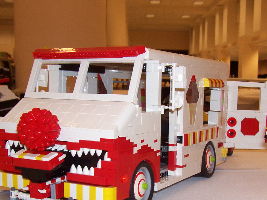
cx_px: 158
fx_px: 455
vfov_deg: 24.6
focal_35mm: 59
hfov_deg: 32.6
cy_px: 148
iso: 80
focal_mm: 5.6
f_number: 2.7
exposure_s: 1/64
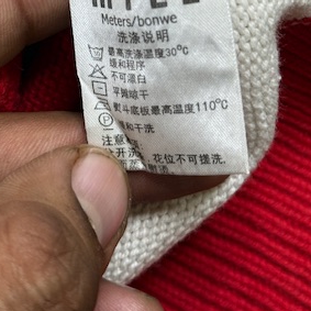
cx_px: 163
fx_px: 976
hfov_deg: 18.1
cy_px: 0
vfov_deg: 17.7
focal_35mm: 96
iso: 80
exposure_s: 1/100
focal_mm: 6.76
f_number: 1.78
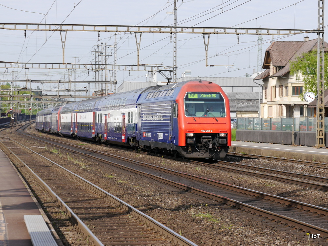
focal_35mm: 122
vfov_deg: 12.1
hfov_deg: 16.1
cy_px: 123
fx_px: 1156
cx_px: 164
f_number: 6.3
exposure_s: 1/320
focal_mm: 61
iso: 160
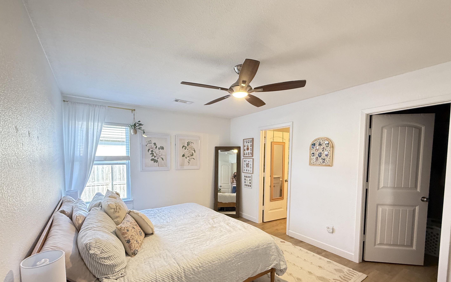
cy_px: 170
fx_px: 197
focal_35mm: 16
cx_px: 211
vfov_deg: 70.5
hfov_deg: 97.7
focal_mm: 2.22
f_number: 2.2
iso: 500
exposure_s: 1/60
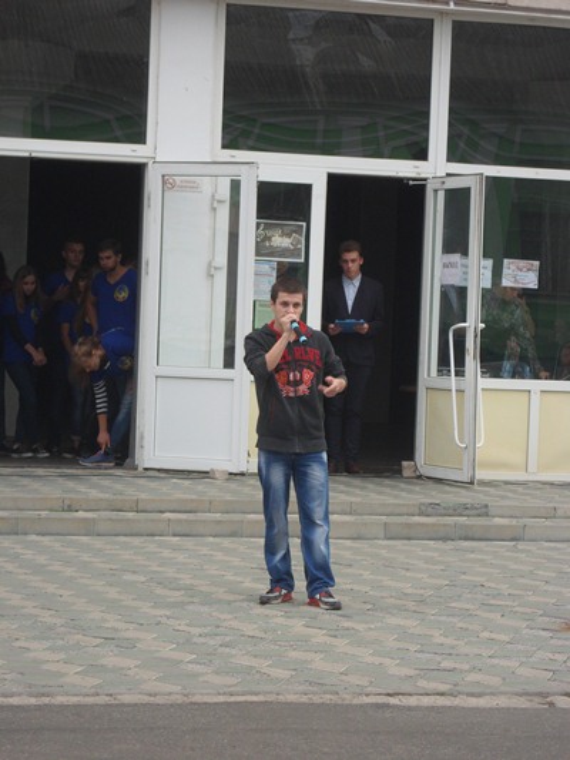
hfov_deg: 11.4
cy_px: 380
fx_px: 2853
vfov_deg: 15.2
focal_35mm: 130
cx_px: 285
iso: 120
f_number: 5.9
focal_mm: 24.5
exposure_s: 1/90
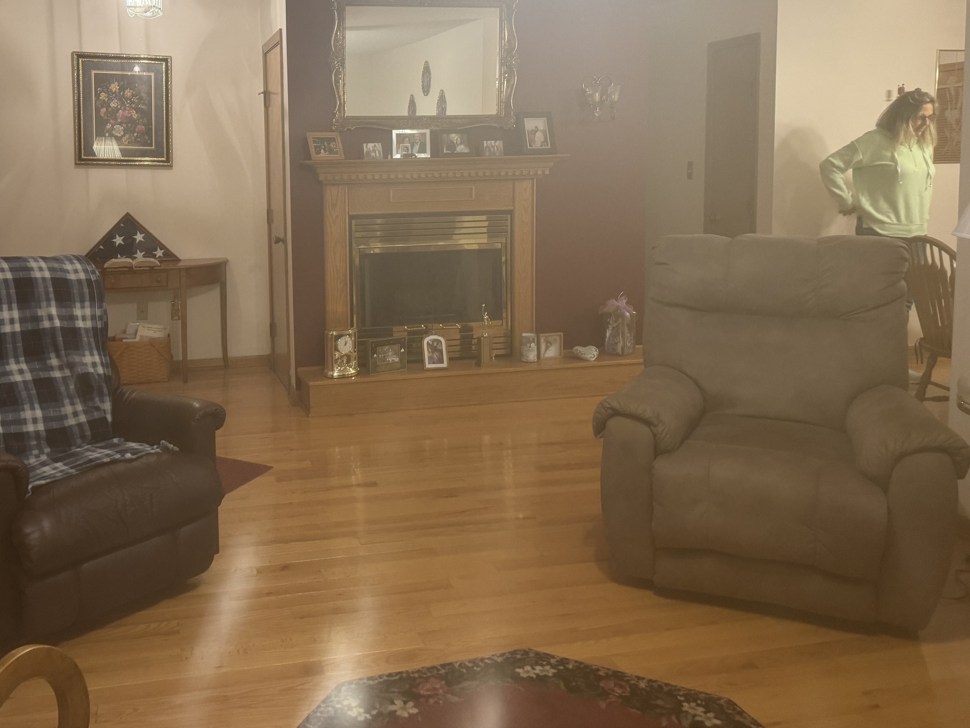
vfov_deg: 43.6
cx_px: 327
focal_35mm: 32
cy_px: 246
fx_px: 897
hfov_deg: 55.7
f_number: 1.78
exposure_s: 1/60
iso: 320
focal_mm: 6.76
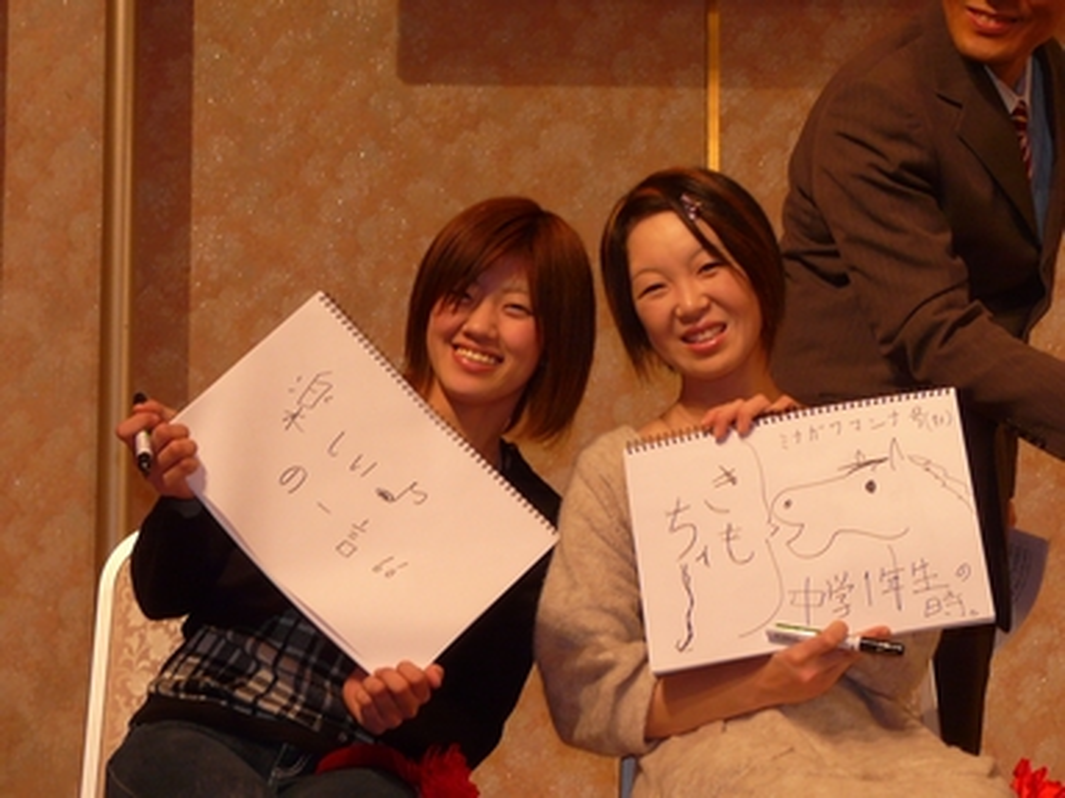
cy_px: 399
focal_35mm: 97
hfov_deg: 20.2
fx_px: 2984
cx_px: 532
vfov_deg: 15.2
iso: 100
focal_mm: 10
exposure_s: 1/50
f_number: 3.2
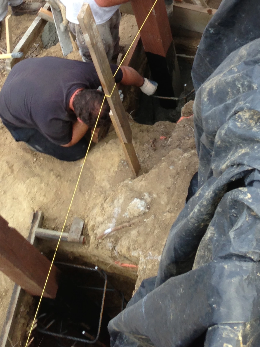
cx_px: 121
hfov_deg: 22.9
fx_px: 641
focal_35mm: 64
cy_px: 26
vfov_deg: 28.9
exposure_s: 1/120
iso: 50
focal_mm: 4.13
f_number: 2.4
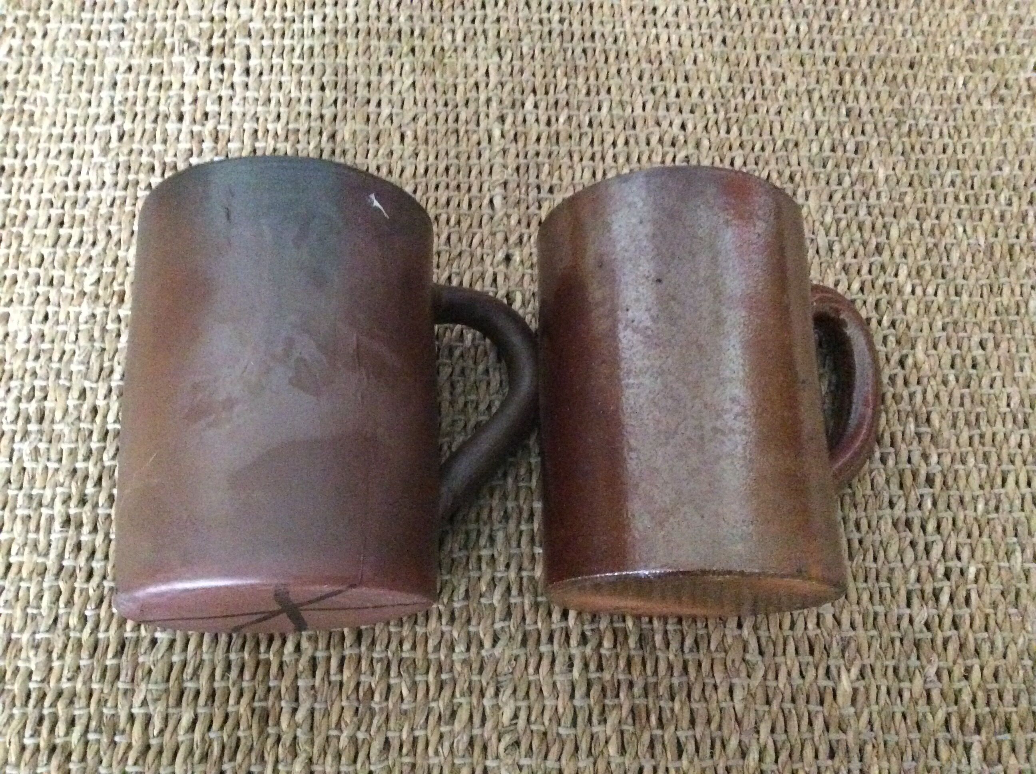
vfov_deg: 44.1
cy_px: 387
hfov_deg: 56.9
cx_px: 518
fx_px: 956
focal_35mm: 32
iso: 800
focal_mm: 3.3
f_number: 2.4
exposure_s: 1/17
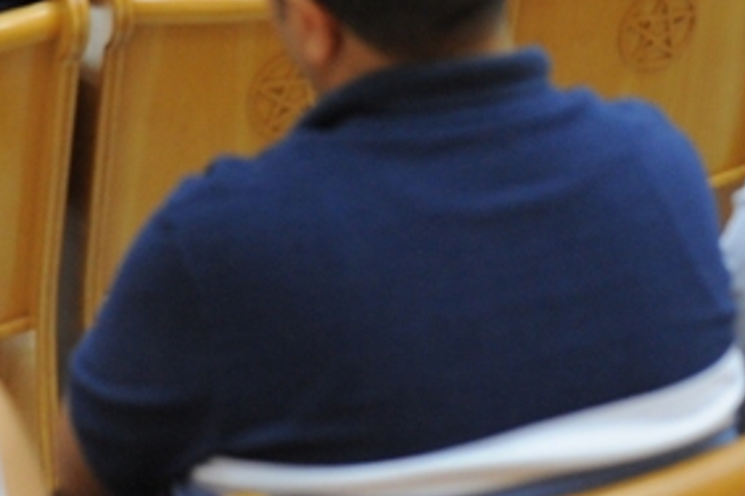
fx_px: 2628
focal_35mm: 127
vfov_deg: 10.4
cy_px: -297
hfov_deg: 16.1
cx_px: 449
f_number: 3.2
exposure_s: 1/125
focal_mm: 35
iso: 1600
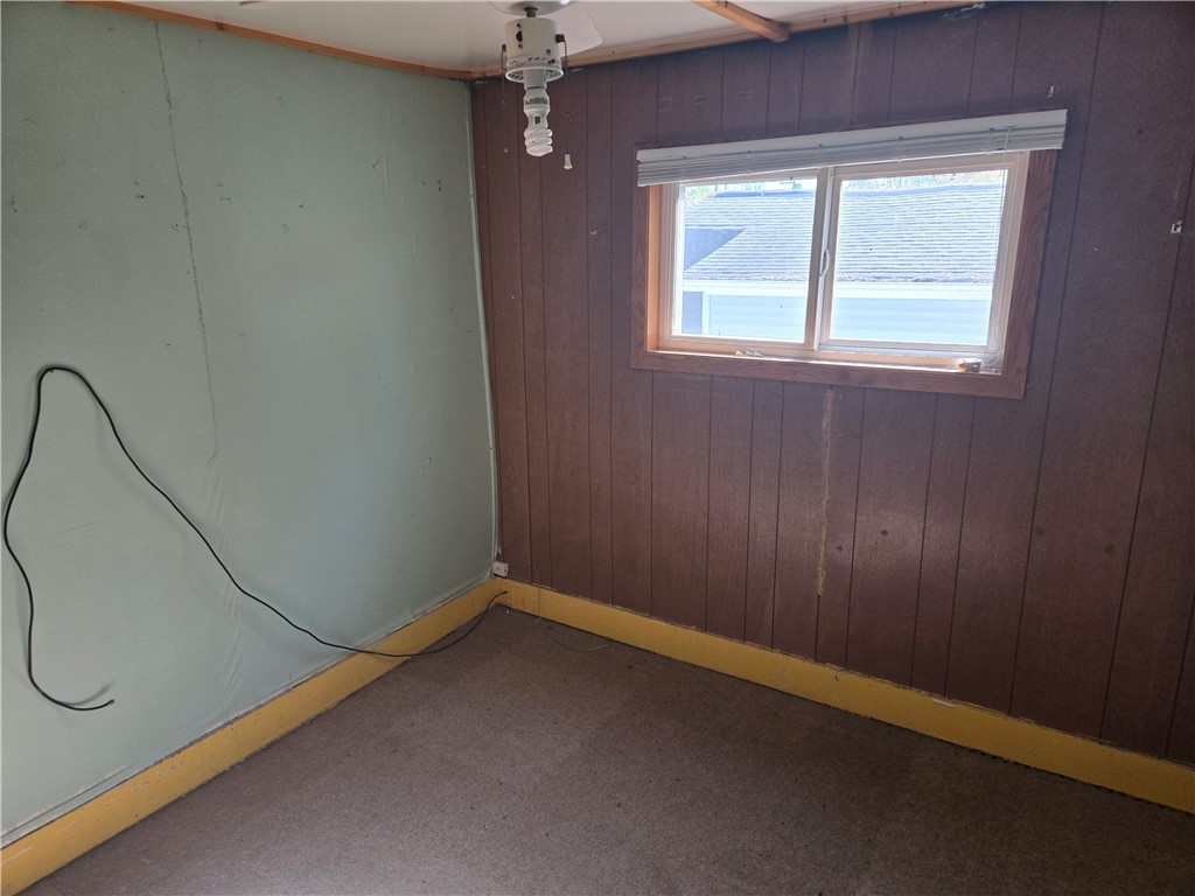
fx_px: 794
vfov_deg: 58.9
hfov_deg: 73.9
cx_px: 598
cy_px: 448
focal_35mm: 23
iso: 100
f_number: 1.8
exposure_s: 1/180
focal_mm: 5.4
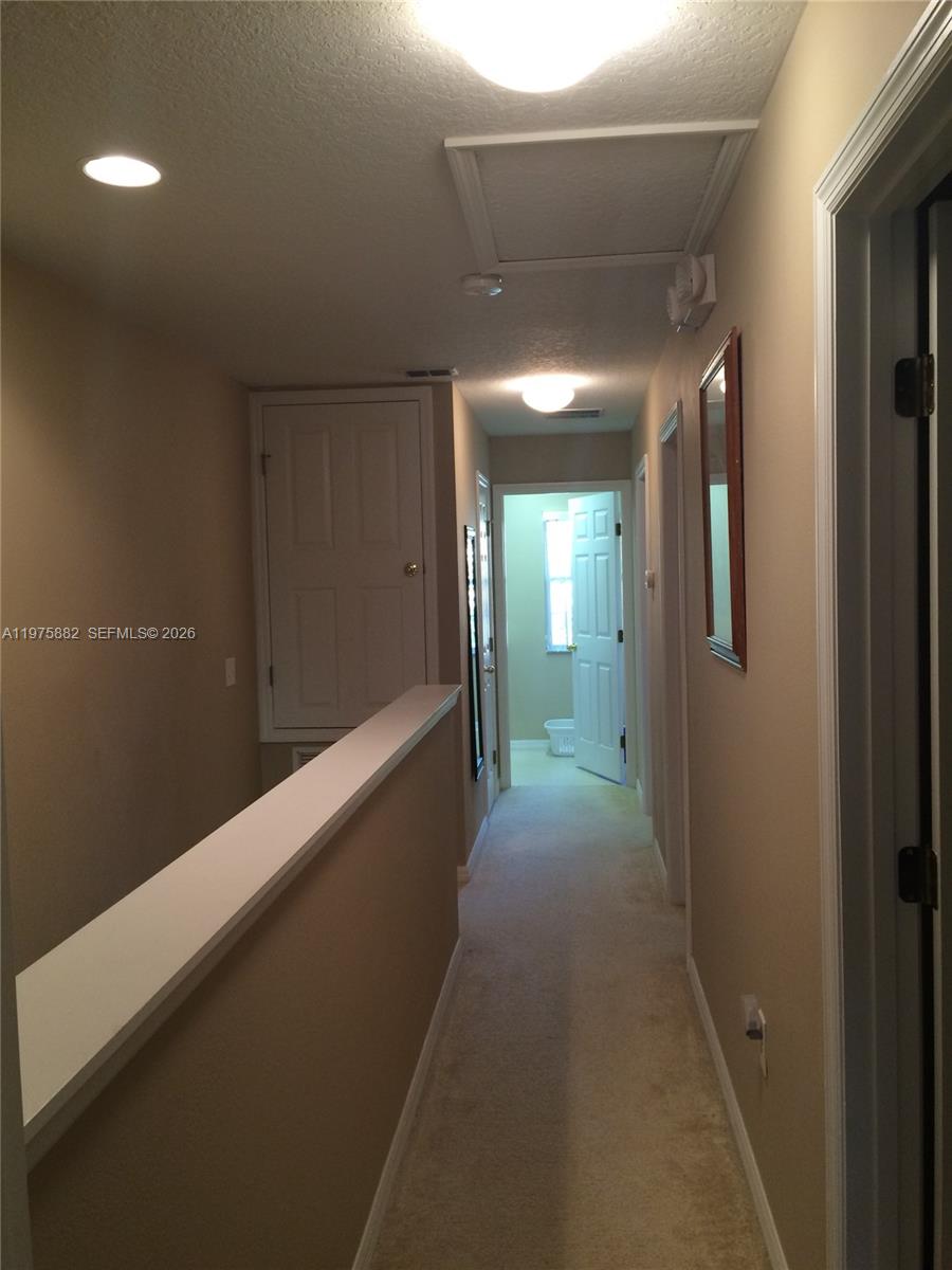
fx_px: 1063
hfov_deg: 48.2
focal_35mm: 29
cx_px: 476
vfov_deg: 61.7
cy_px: 635
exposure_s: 1/30
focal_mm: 4.15
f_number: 2.2
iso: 100
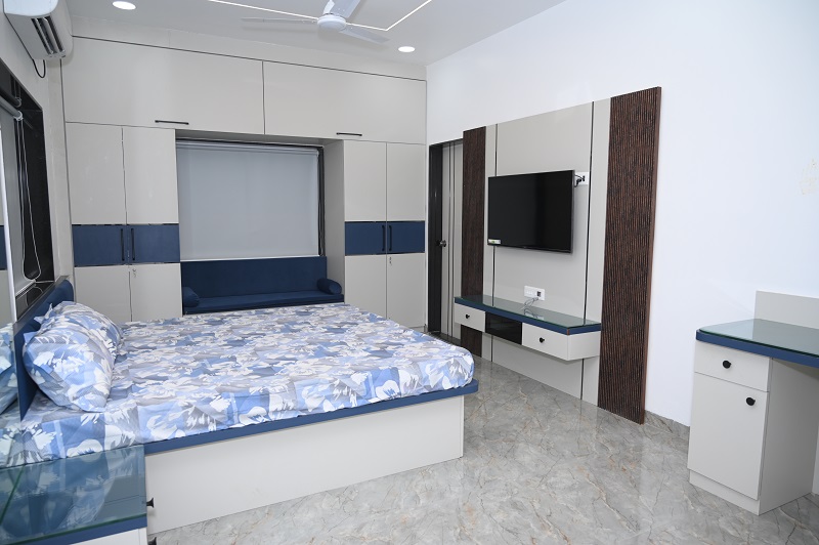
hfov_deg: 73.8
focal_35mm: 24
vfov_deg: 53.1
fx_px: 546
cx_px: 410
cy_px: 272
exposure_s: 1/200
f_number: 4
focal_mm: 24
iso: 250
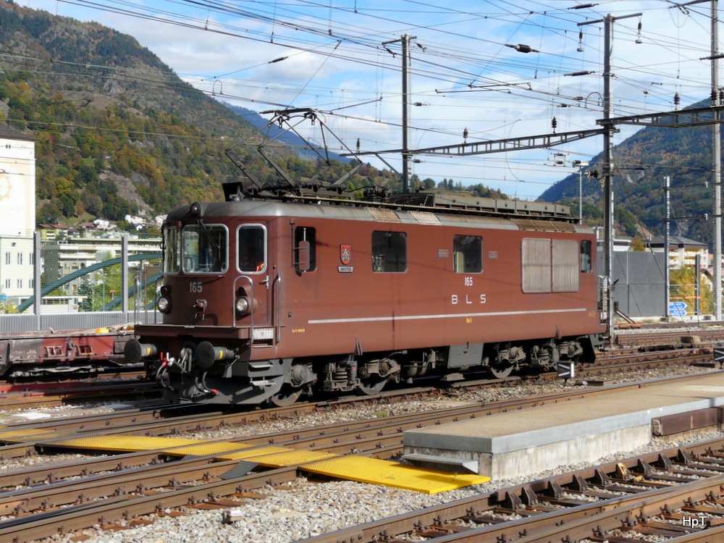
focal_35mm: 61
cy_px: 272
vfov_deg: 24.0
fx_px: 1276
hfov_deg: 31.7
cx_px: 362
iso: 100
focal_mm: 10
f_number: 5.6
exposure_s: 1/320
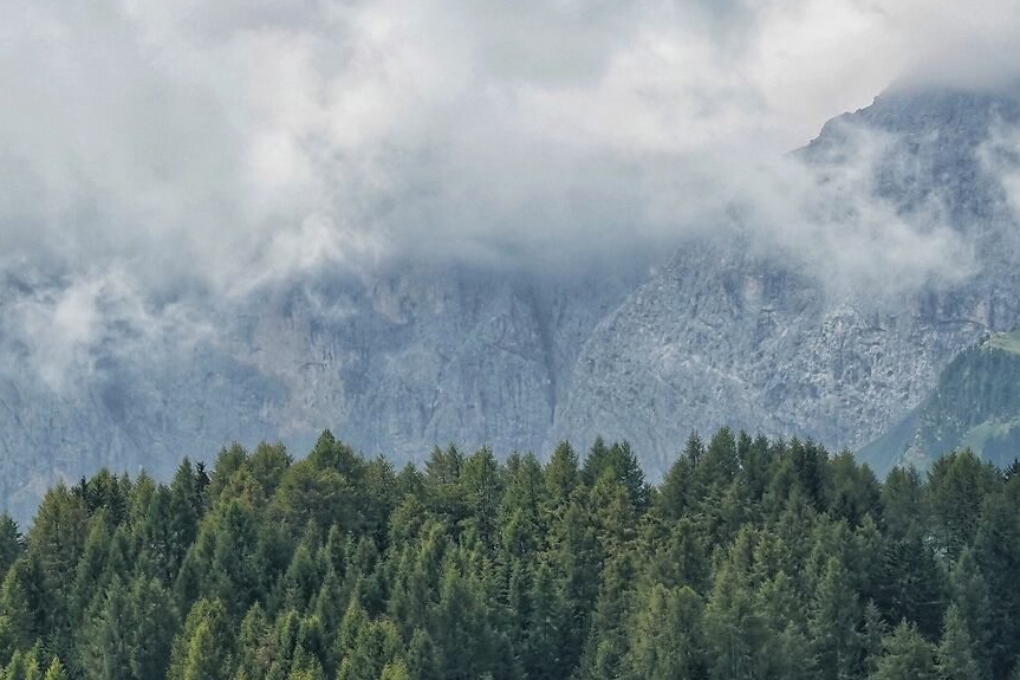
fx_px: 8271
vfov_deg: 4.7
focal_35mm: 292
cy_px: 881
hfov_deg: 7.0
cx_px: 806
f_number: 8
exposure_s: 1/250
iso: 320
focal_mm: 105
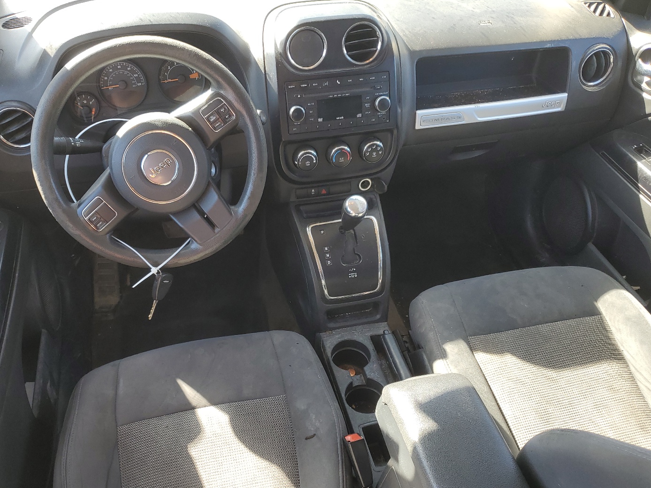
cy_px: 278
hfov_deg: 60.0
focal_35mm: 30
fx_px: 564
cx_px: 315
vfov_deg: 46.7
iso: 50
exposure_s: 1/147
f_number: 1.5
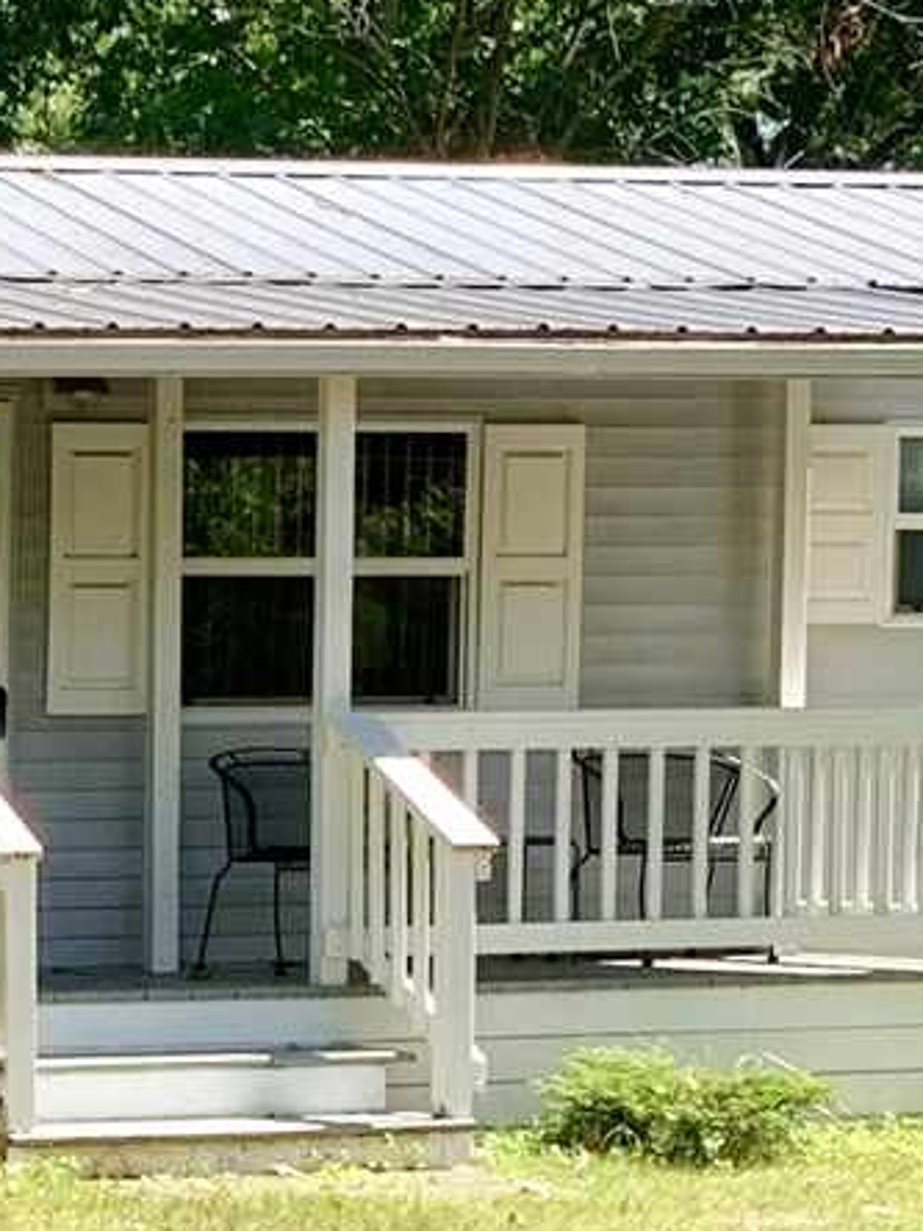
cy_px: 1334
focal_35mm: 135
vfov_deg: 14.3
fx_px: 4800
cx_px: -613
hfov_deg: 10.5
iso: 25
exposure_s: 1/727
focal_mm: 4.25
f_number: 1.8
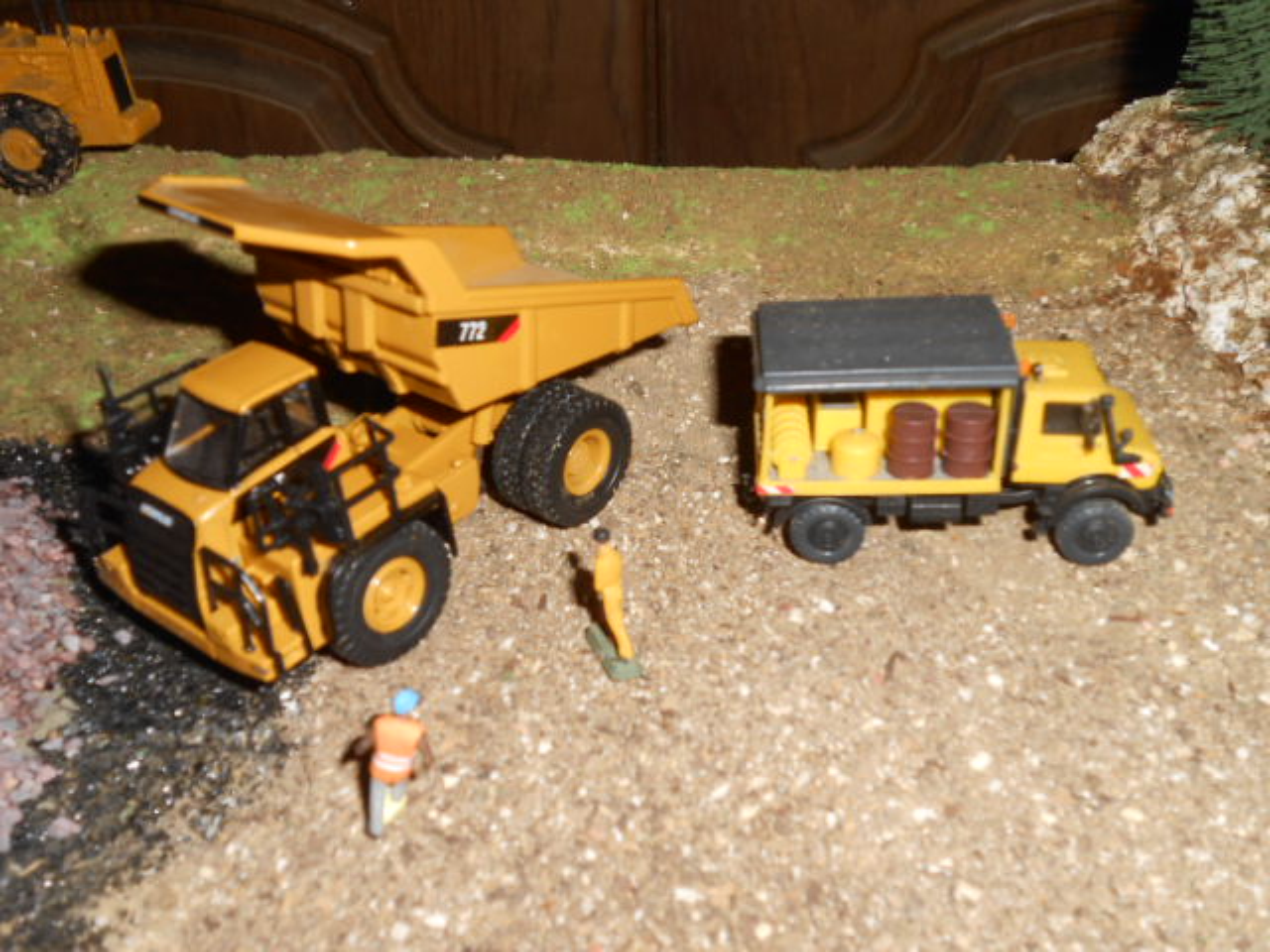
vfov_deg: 37.7
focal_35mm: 38
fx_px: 1394
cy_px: 476
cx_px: 635
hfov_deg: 49.0
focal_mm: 6.8
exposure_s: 1/30
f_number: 4.2
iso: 80
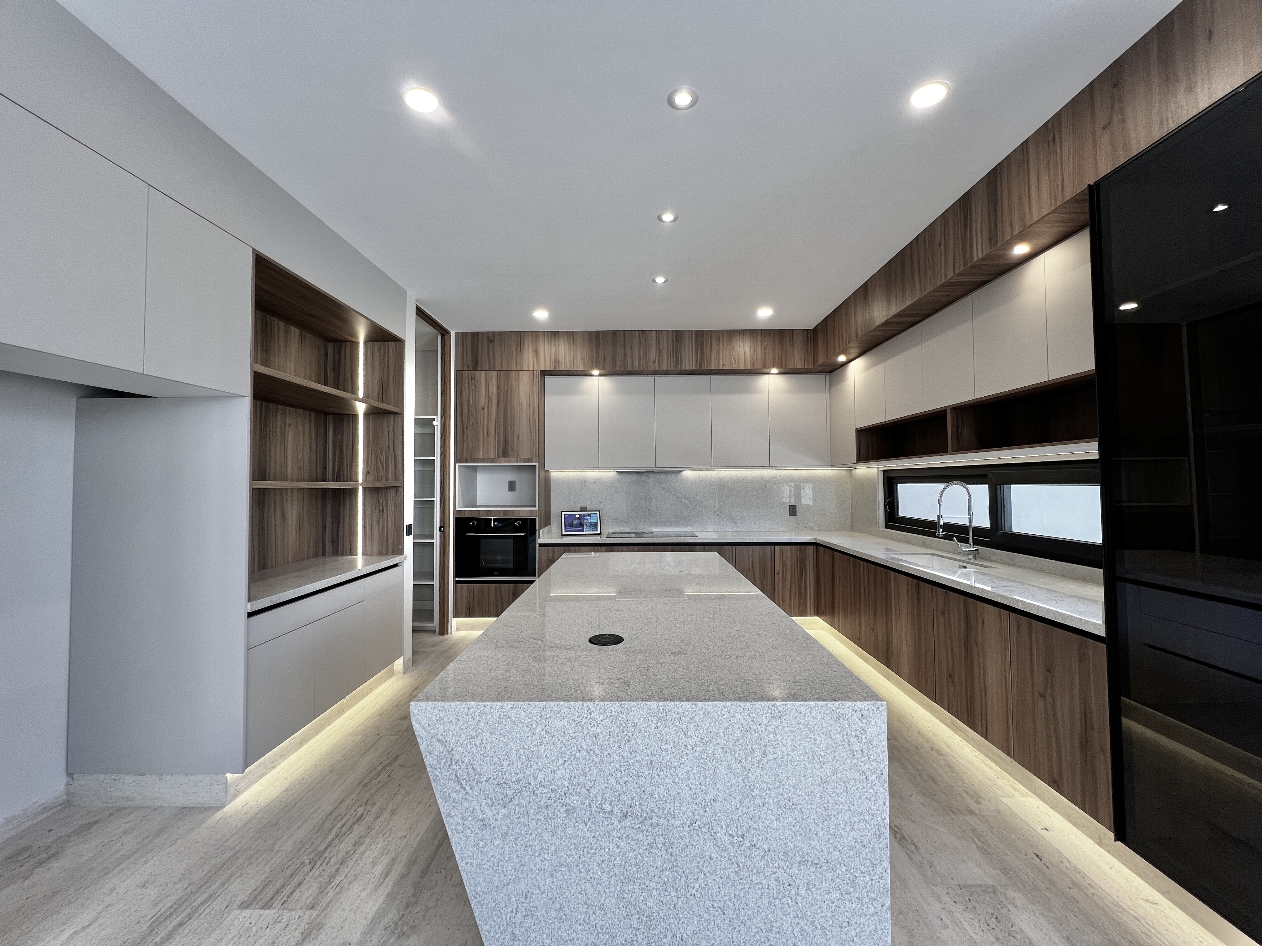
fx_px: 474
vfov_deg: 89.9
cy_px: 473
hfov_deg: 106.2
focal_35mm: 13
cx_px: 631
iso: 100
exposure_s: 1/120
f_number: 1.8
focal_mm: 1.57
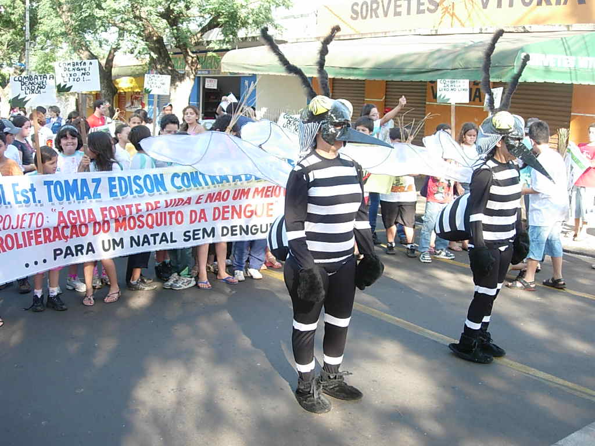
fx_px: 653
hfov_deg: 49.0
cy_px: 223
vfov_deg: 37.7
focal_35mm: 38
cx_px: 298
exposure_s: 1/166
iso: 79
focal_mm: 7.8
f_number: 2.8
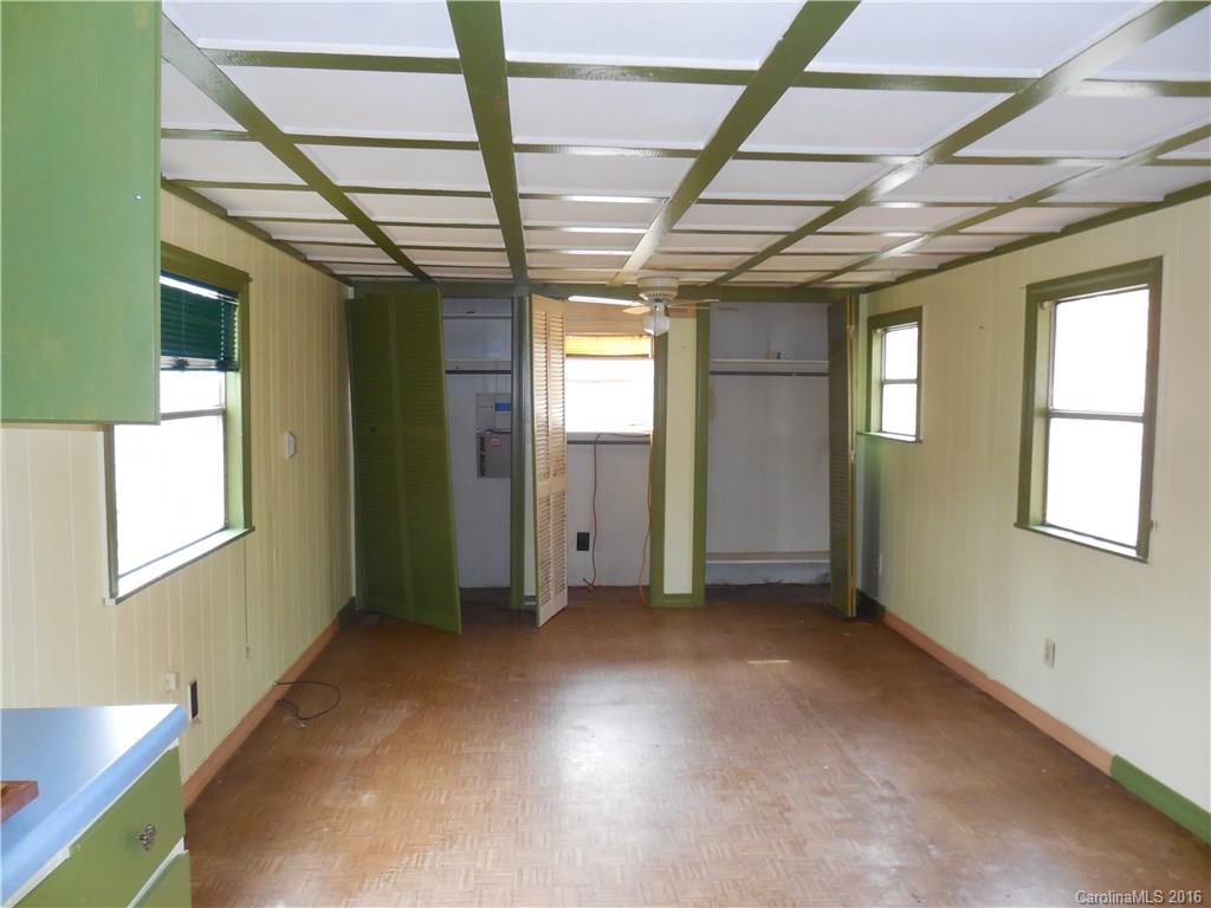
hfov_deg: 67.3
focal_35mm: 26
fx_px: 910
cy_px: 454
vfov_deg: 53.1
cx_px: 606
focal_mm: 4.6
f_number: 3.5
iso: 360
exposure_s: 1/30
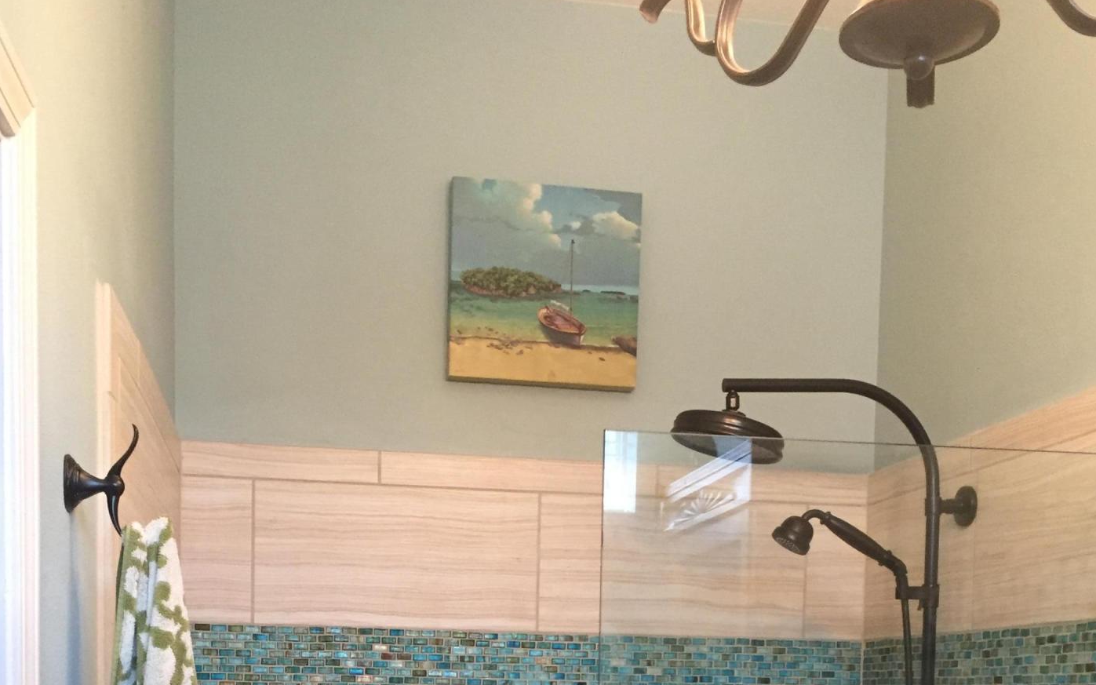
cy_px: 755
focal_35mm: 44
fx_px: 1314
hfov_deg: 45.3
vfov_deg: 26.8
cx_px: 534
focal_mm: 4.15
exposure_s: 1/30
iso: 125
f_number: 2.2
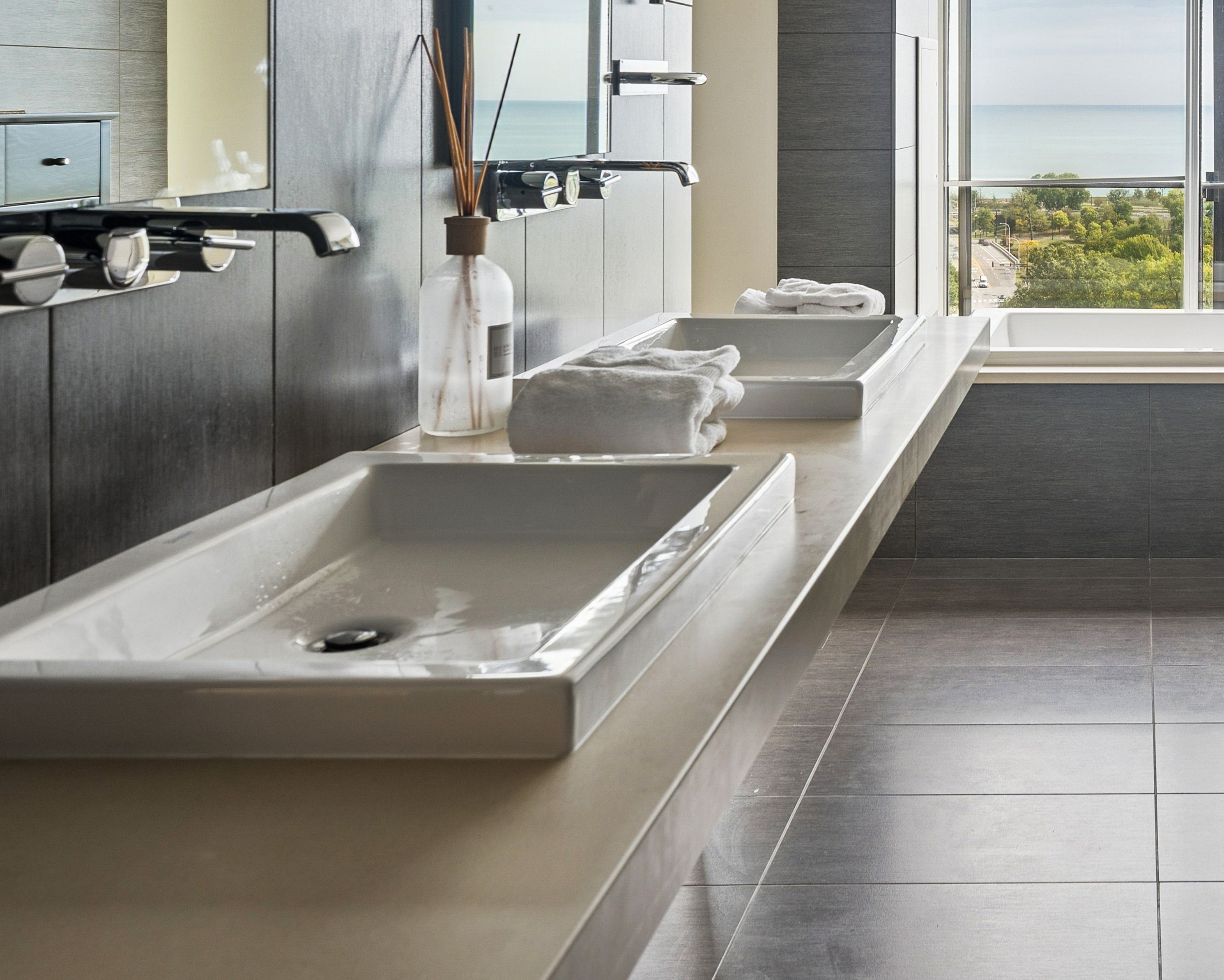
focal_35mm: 41
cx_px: 1173
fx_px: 1484
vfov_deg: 35.5
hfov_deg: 40.3
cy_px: 219
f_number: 8
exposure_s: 1/60
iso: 200
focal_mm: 21.5
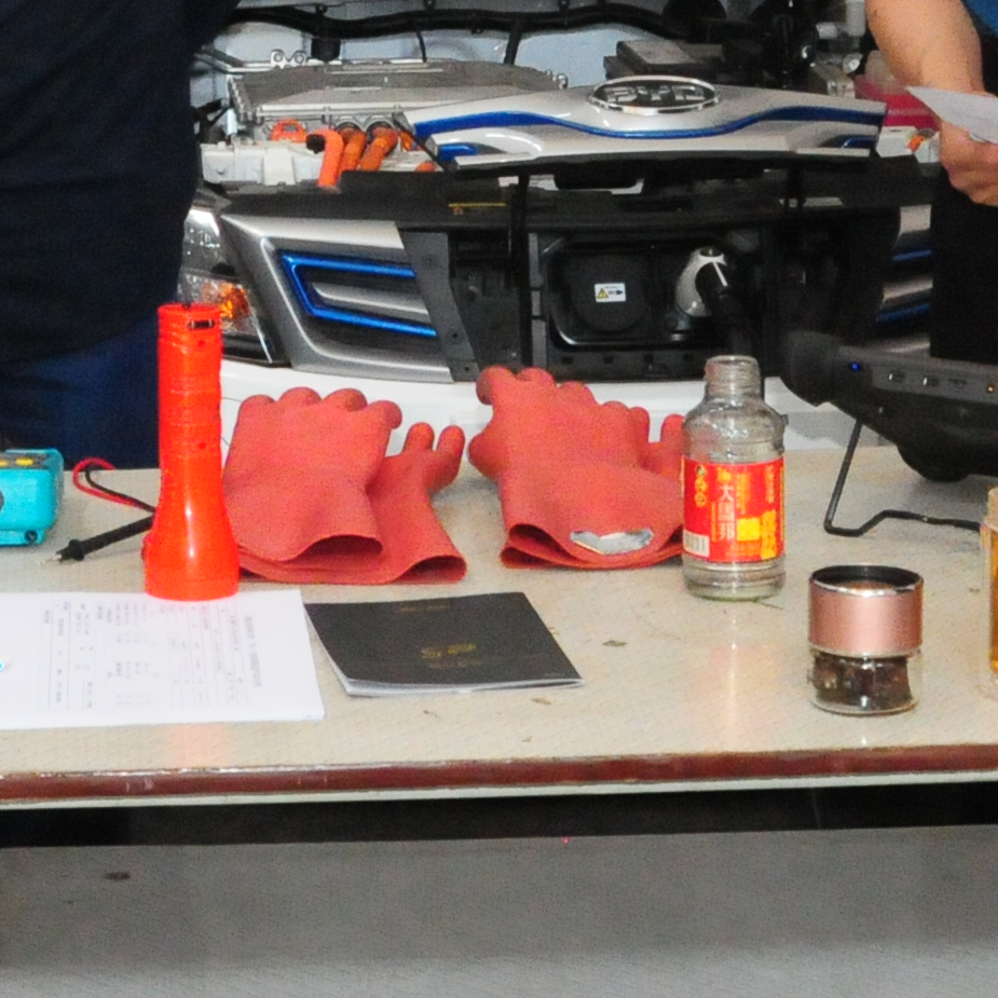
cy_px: -53
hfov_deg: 14.8
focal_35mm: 118
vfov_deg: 14.5
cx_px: 377
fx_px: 3849
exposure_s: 1/60
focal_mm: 20
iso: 3200
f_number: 9
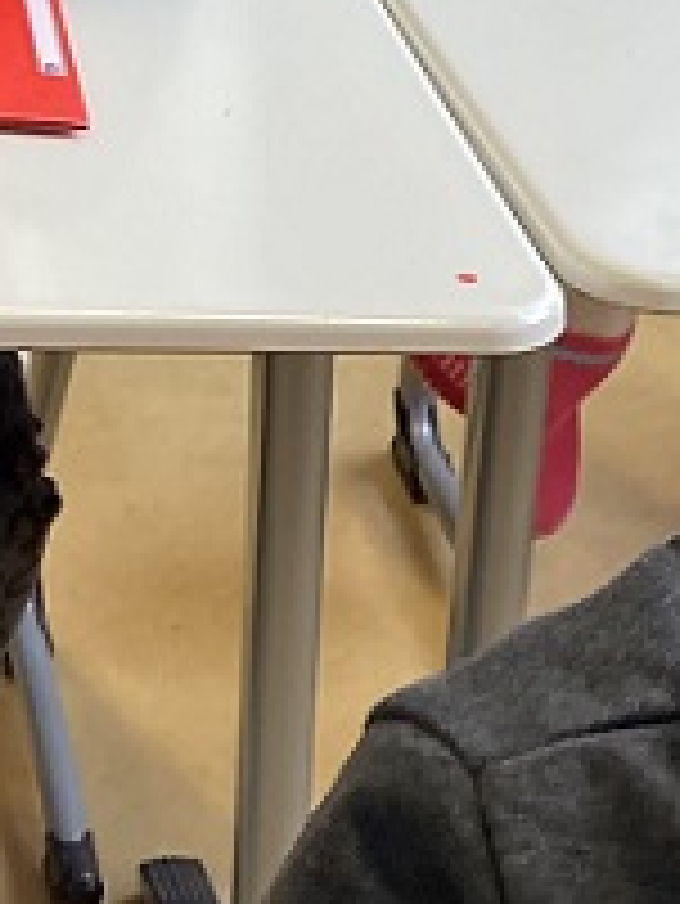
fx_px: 3401
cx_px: 1301
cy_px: 1102
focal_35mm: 130
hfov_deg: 10.6
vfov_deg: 14.6
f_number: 1.8
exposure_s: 1/100
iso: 80
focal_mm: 3.99
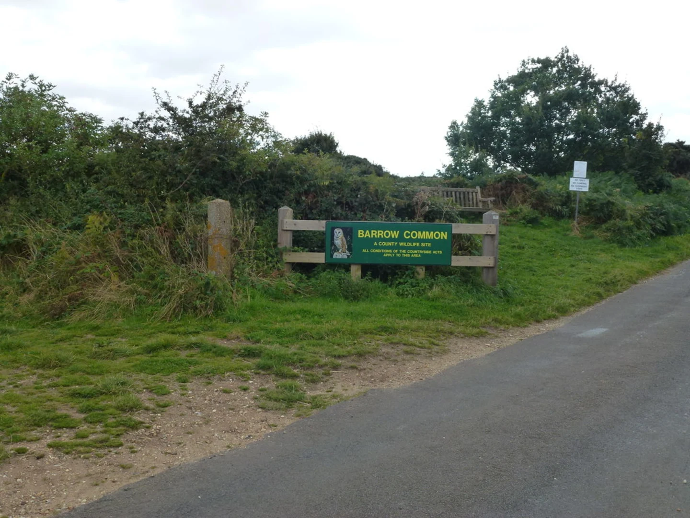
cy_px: 259
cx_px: 345
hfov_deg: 51.4
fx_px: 718
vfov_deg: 39.7
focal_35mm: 36
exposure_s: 1/200
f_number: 4
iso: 160
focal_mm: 6.4
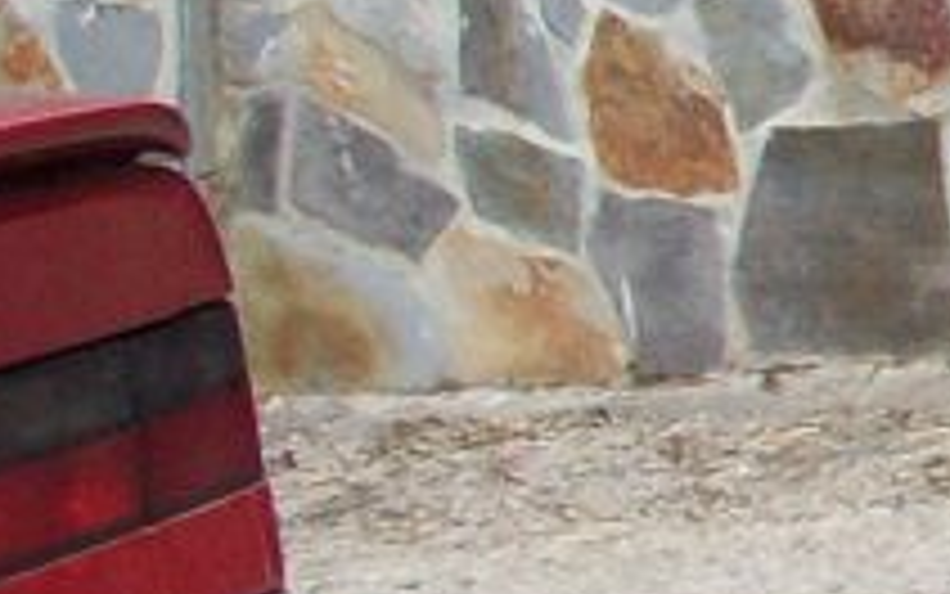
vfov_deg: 5.8
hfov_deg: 8.2
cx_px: 2674
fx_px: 5775
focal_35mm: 223
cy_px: -338
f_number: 5.6
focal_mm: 6.2
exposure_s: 1/274
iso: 80
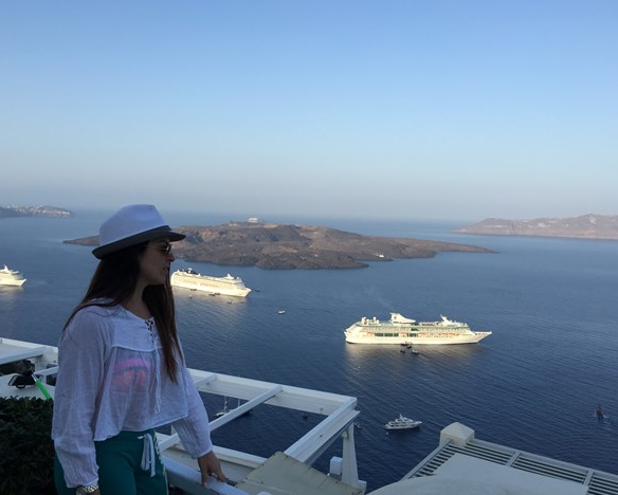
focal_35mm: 31
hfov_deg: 57.1
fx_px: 567
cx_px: 298
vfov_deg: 47.2
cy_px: 246
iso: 32
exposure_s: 1/1068
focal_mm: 4.15
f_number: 2.2
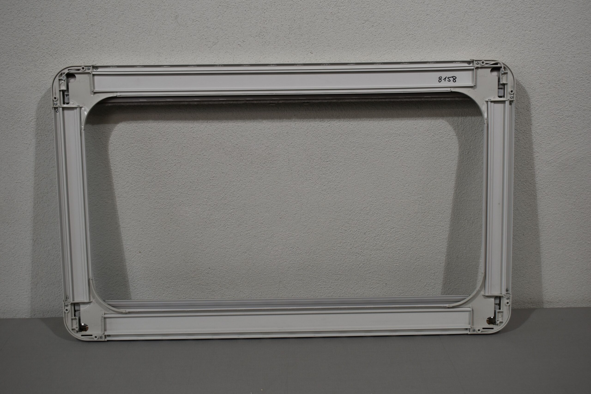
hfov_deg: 45.0
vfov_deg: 30.9
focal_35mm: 44
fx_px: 714
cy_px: 197
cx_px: 296
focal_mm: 29
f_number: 5.6
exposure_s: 1/125
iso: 220
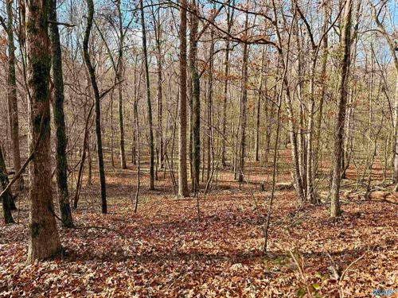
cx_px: 199
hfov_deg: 71.6
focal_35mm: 24
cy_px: 149
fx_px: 276
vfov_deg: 56.8
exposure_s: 1/772
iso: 80
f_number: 1.78
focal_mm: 6.76
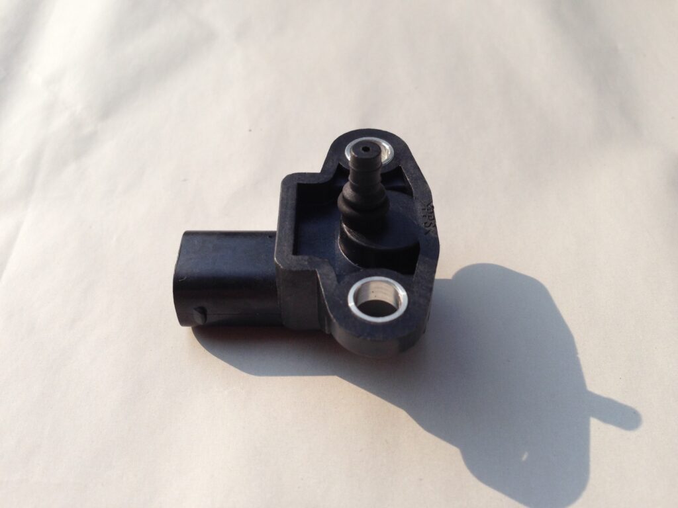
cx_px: 339
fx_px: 646
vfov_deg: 42.9
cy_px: 254
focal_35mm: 33
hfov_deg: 55.4
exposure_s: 1/1808
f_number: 2.4
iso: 50
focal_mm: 4.12
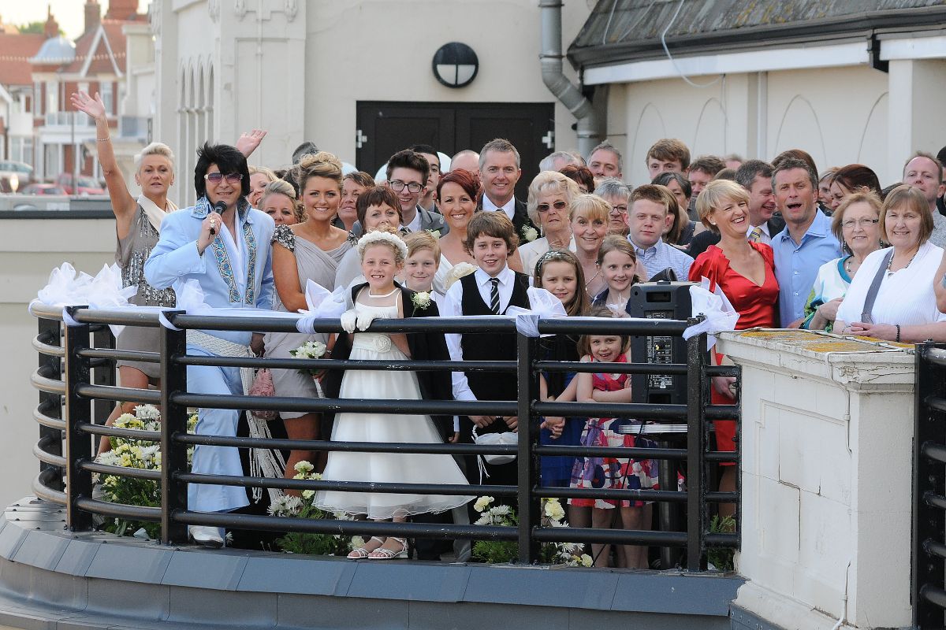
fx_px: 3941
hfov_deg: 13.7
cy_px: 315
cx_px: 473
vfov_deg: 9.1
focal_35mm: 150
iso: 400
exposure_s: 1/200
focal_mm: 100
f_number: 5.6
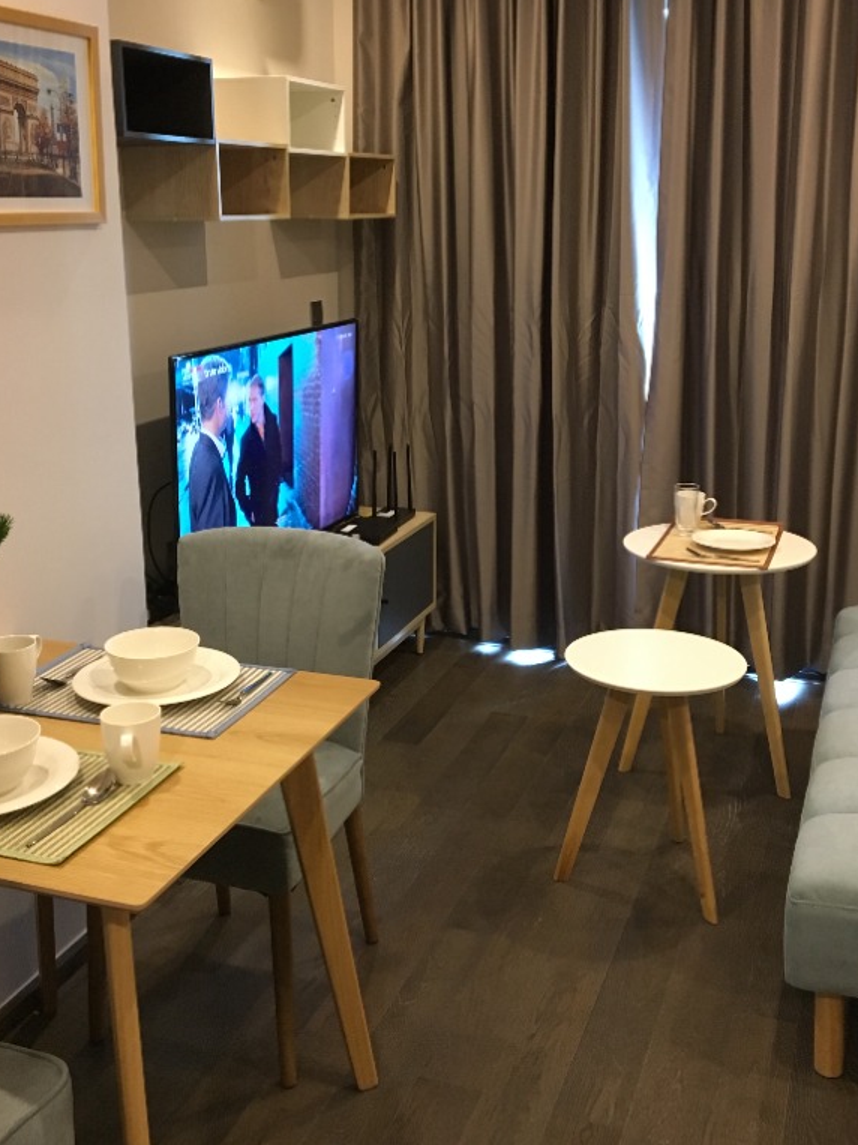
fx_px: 1256
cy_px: 482
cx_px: 399
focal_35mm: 38
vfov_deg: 48.8
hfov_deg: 37.7
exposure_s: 1/17
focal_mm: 4.15
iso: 200
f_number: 2.2
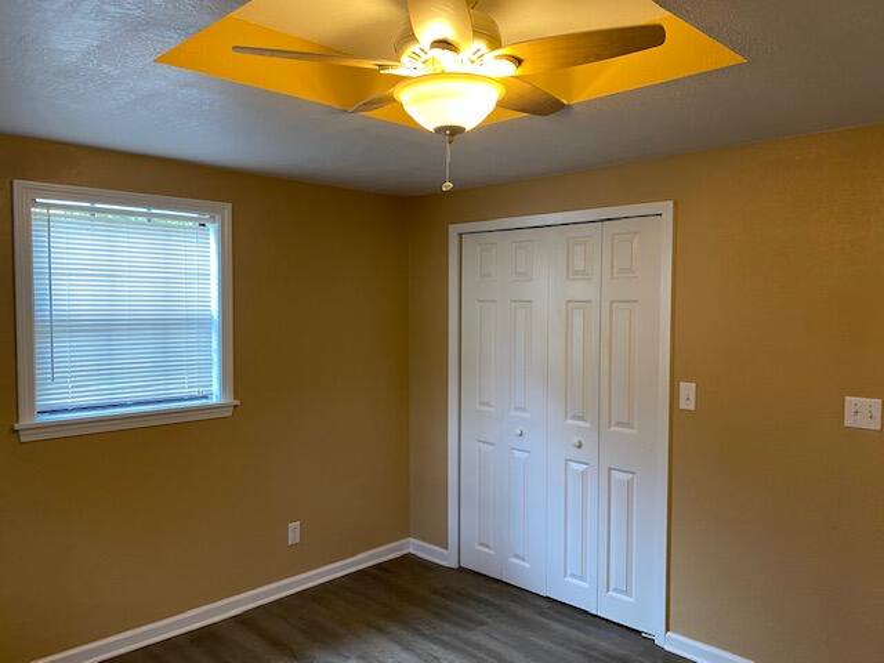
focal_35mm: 26
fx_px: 664
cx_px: 442
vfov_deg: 53.1
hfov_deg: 67.3
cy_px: 332
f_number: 1.8
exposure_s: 1/60
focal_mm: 4.25
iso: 125
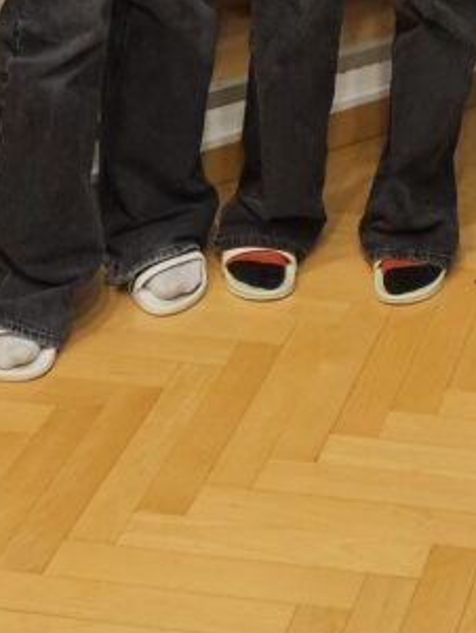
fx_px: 1905
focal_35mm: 104
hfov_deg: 13.8
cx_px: 594
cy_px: -530
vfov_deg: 15.9
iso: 500
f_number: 1.8
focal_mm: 5.4
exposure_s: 1/120
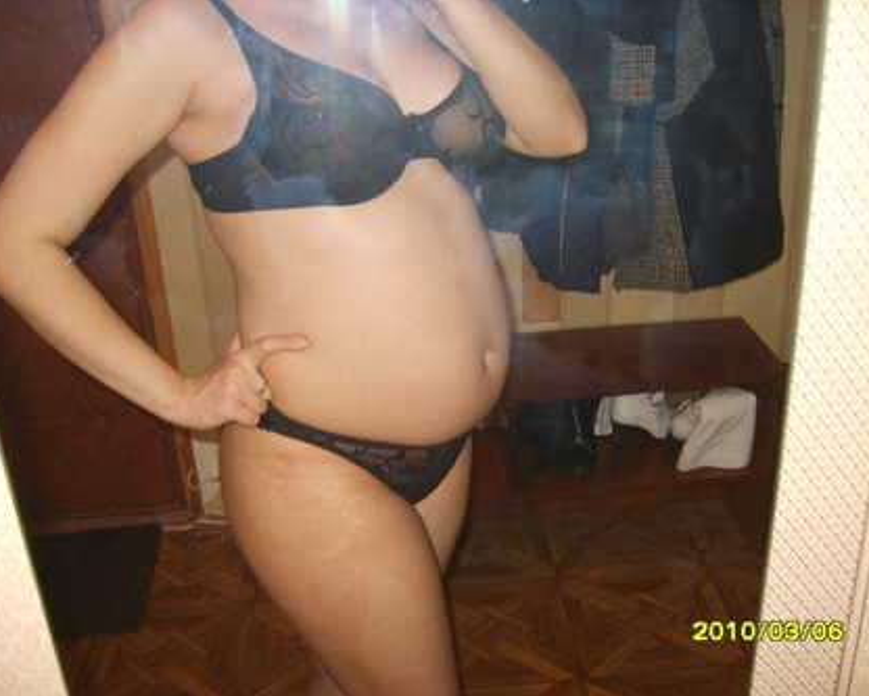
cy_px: 351
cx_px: 457
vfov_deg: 40.1
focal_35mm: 37
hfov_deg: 49.1
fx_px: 952
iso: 100
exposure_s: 1/30
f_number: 2.8
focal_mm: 7.4
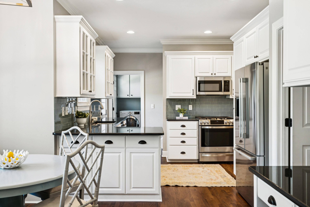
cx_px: 155
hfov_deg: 57.2
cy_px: 104
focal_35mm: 33
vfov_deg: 40.0
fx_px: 284
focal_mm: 33
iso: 400
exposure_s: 1/6
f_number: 8
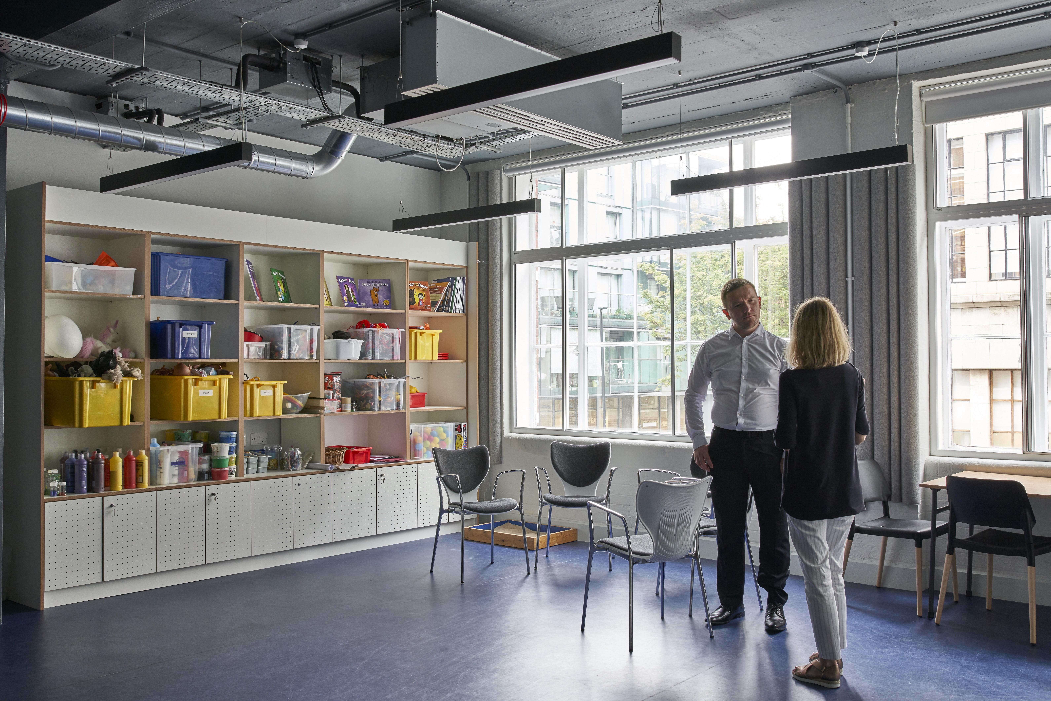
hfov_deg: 54.4
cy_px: 350
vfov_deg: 37.9
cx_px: 526
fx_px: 1022
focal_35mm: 35
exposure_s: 1/3
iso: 320
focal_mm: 35
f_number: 9
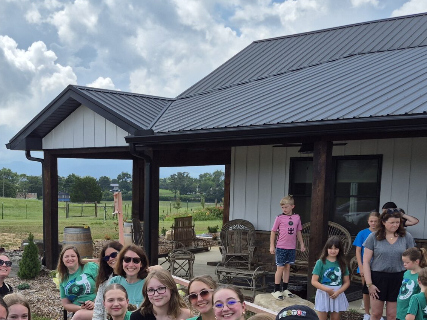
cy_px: 286
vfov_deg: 27.1
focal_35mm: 52
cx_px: 109
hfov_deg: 36.0
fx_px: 641
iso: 25
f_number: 1.8
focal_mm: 5.4
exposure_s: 1/2200
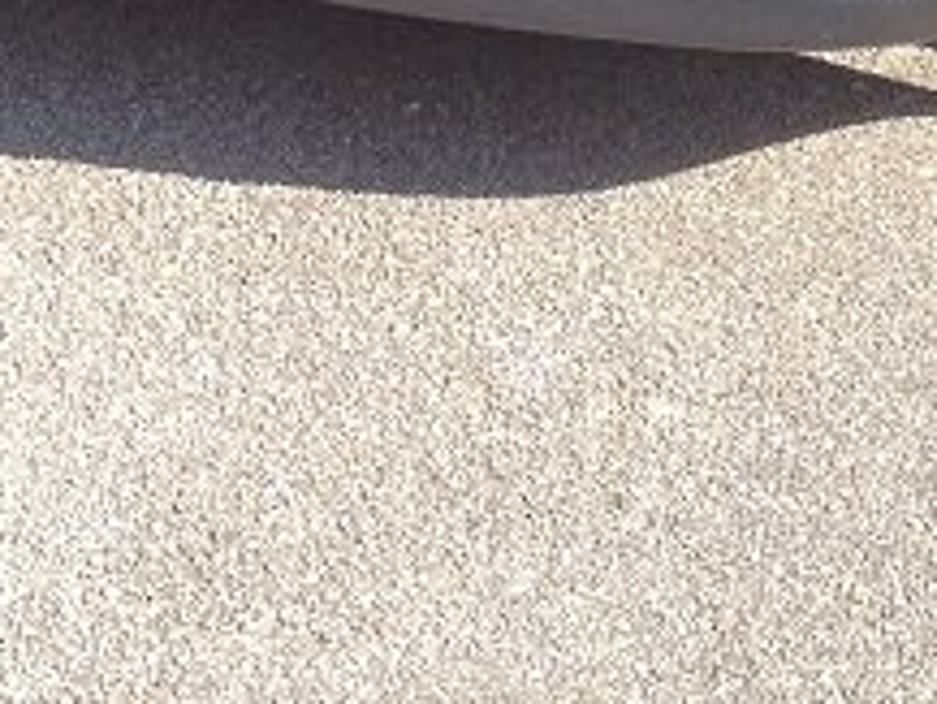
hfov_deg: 11.9
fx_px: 4469
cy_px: -583
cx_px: 678
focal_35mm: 165
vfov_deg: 8.6
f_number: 2.4
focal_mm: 4.28
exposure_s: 1/330
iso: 50
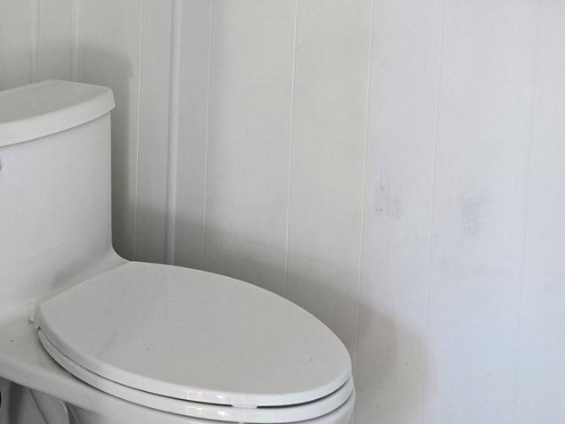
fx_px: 947
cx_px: 135
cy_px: -12
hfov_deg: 32.5
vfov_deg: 24.0
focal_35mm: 58
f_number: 1.8
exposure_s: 1/120
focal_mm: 5.4
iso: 250
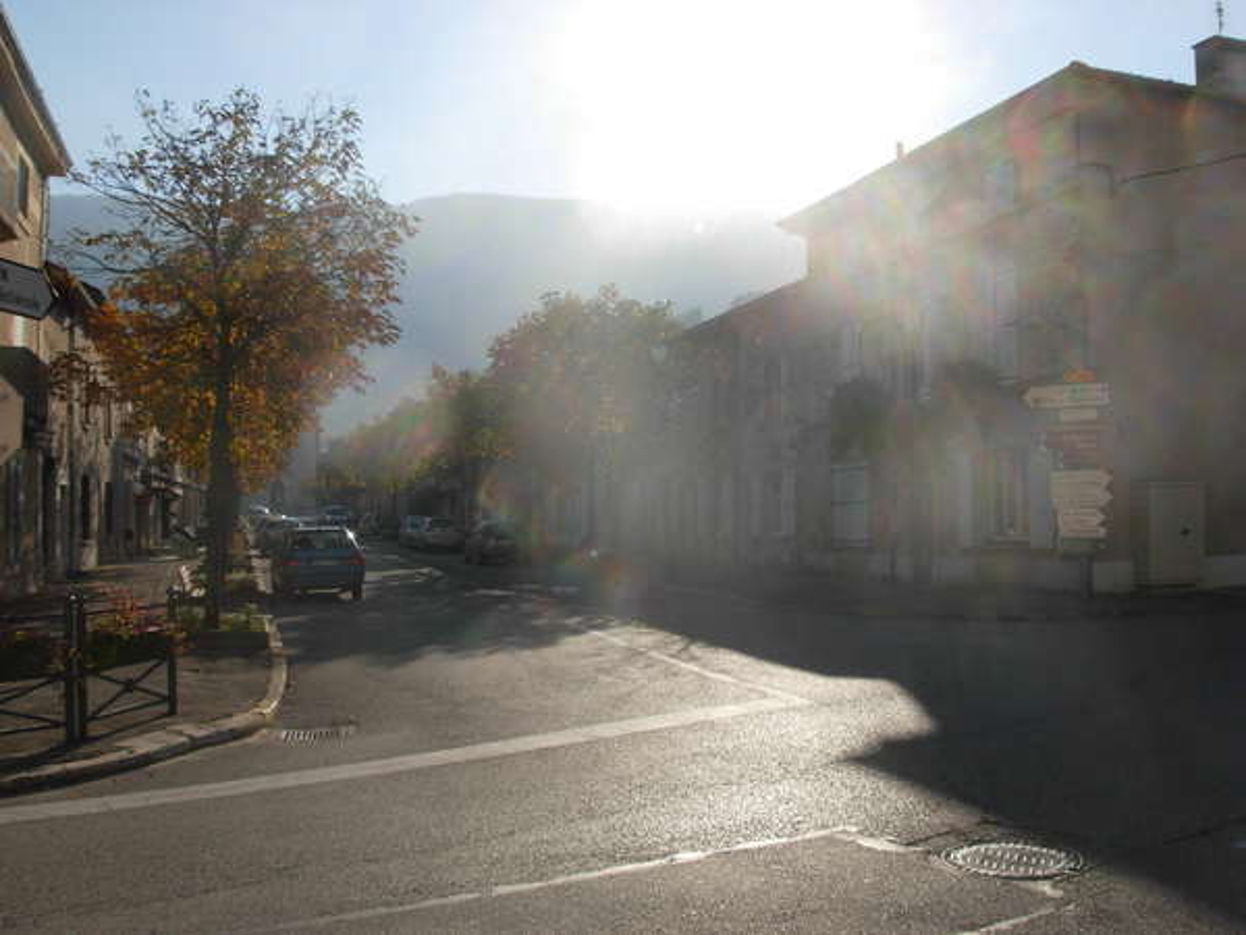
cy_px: 468
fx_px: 1368
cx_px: 623
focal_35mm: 38
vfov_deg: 37.7
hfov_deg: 49.0
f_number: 4.9
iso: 79
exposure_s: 1/861
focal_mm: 6.3
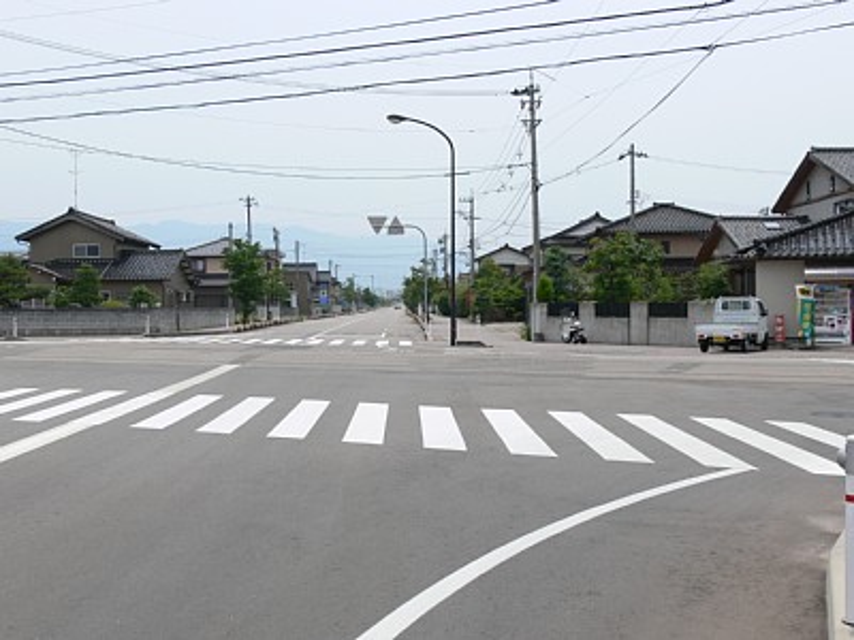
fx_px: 1011
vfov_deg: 35.1
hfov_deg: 45.8
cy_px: 320
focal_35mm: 41
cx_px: 427
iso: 80
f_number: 5.6
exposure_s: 1/400
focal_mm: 8.7
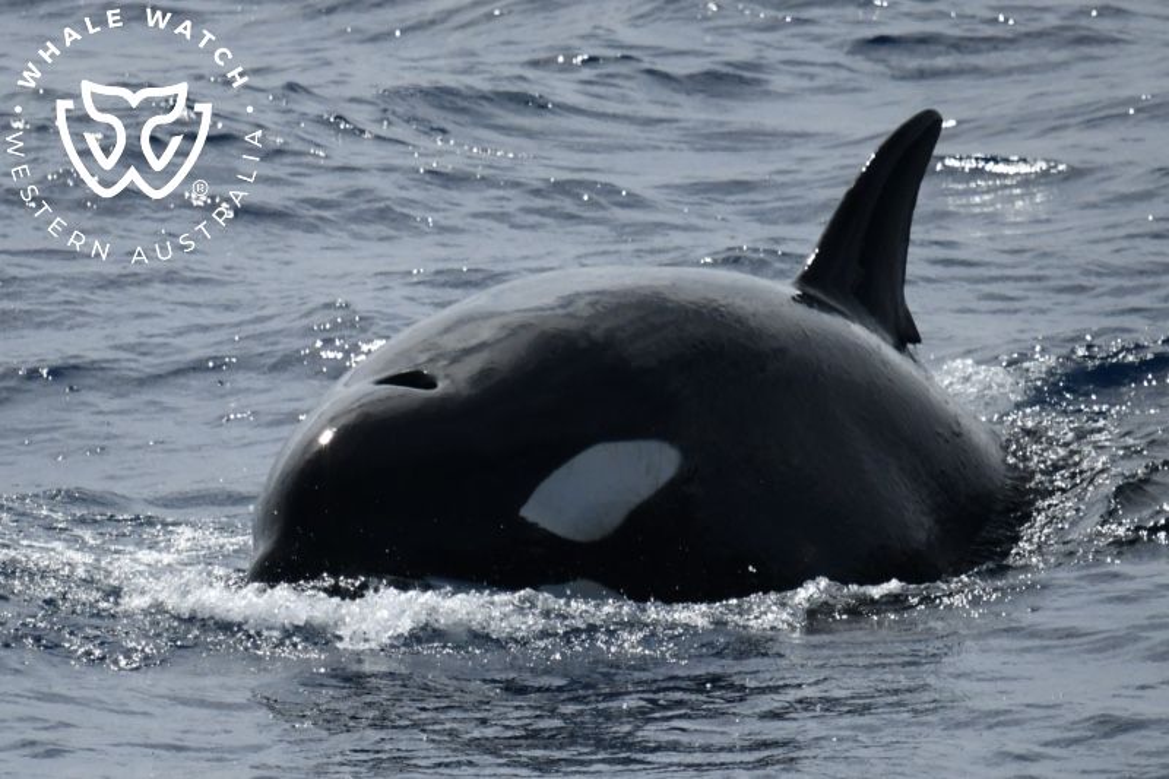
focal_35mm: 600
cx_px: 584
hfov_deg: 3.4
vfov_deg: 2.3
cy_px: 390
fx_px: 19478
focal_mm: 600
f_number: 6.3
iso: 800
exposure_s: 1/8000
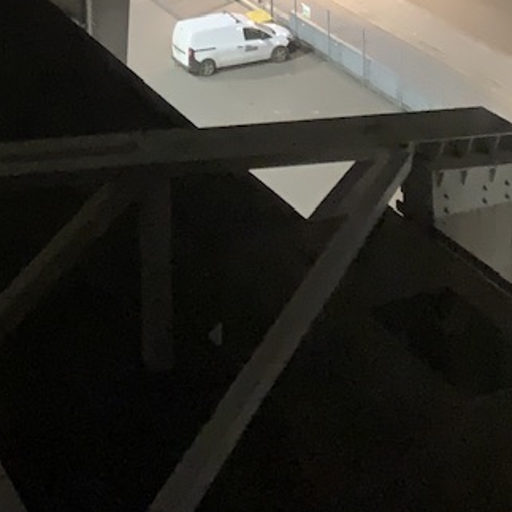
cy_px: -380
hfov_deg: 18.7
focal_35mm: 91
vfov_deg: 16.3
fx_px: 1523
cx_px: 40
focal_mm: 4.25
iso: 1250
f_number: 1.8
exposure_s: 1/4
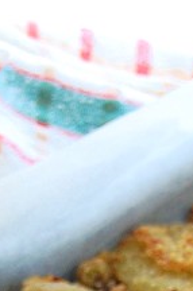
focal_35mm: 243
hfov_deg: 5.6
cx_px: 165
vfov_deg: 8.4
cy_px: 365
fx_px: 1966
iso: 450
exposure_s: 1/60
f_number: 4.8
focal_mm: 35
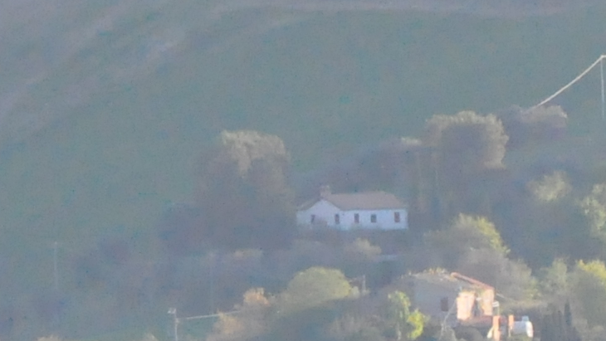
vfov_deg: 0.9
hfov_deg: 1.7
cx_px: 1332
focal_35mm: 1291
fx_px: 20749
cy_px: 1122
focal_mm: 140
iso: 3200
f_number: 10
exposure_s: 1/1600
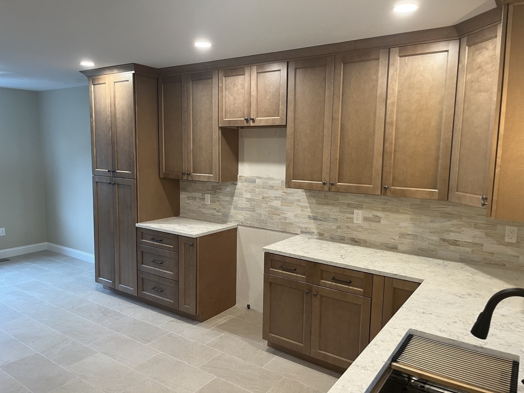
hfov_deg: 67.3
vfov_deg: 53.1
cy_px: 196
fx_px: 394
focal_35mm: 26
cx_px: 262
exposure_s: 1/60
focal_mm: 5.1
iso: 80
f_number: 1.6
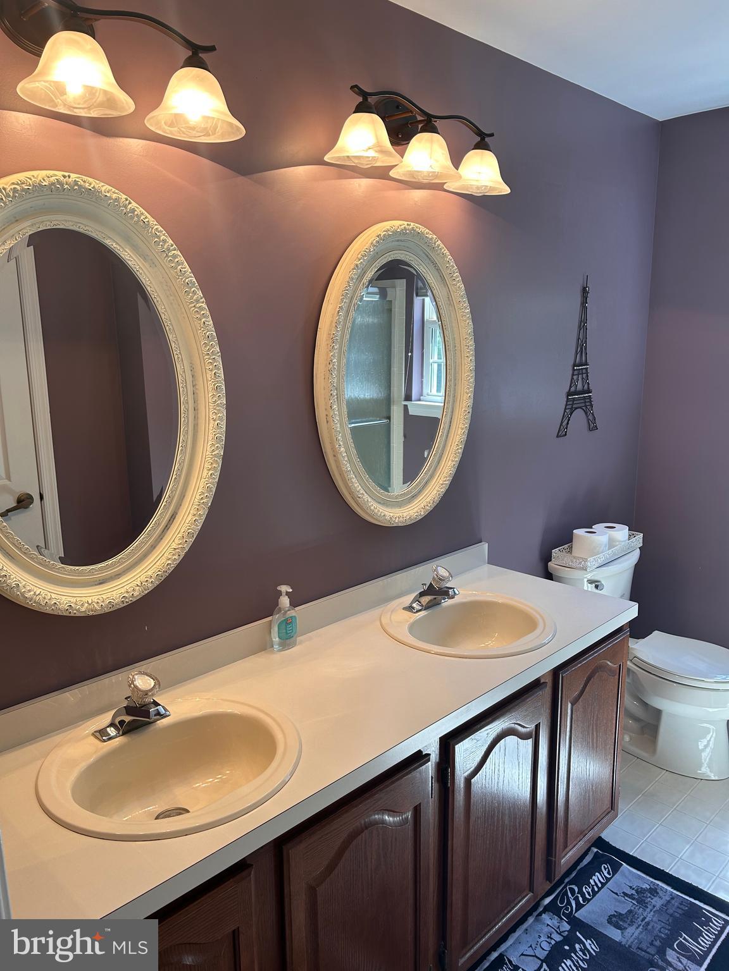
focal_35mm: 26
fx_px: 730
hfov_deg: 53.1
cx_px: 364
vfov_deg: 67.3
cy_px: 486
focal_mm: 5.7
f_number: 1.5
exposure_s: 1/120
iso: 40
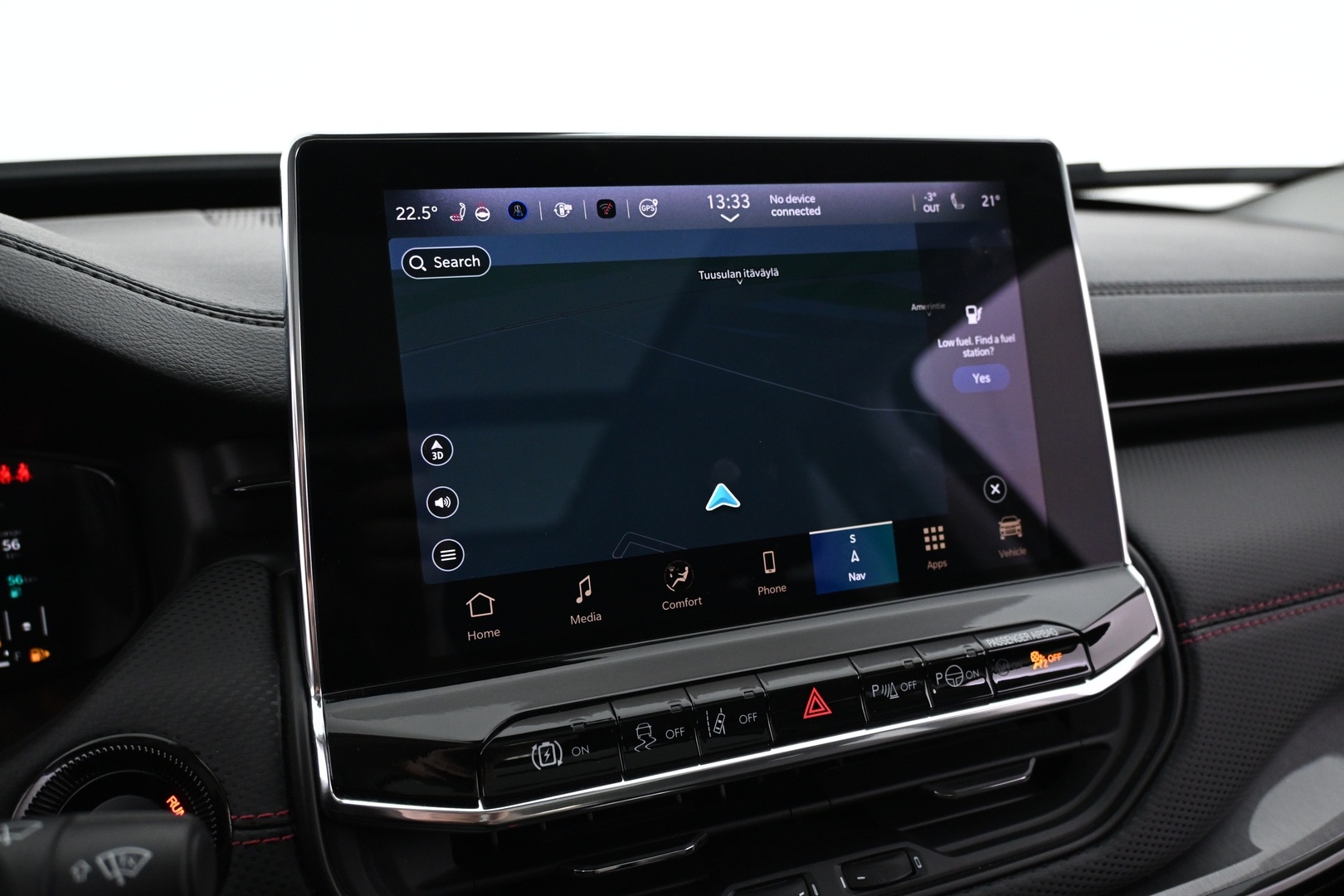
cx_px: 672
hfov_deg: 63.2
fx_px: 1092
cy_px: 448
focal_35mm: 29
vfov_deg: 44.6
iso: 1600
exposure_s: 1/25
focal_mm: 19.5
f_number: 3.8
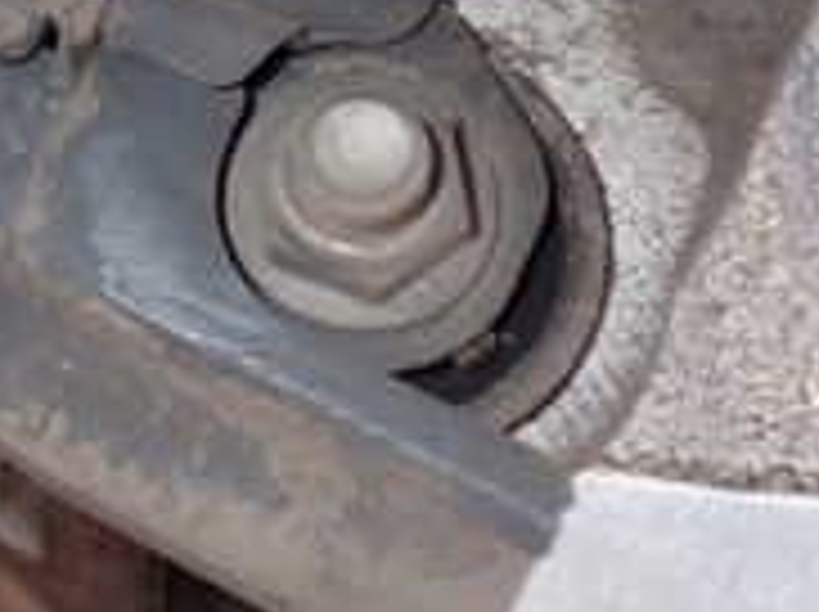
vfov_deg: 14.6
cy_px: -58
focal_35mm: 99
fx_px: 2339
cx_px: -423
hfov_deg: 17.7
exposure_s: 1/30
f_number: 6.3
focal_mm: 5.4
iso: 100
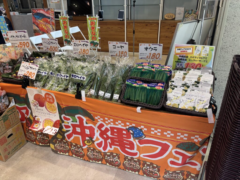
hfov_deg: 67.3
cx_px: 120
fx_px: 180
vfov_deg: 53.1
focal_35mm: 26
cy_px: 90
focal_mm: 5.96
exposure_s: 1/100
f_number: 1.6
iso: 100
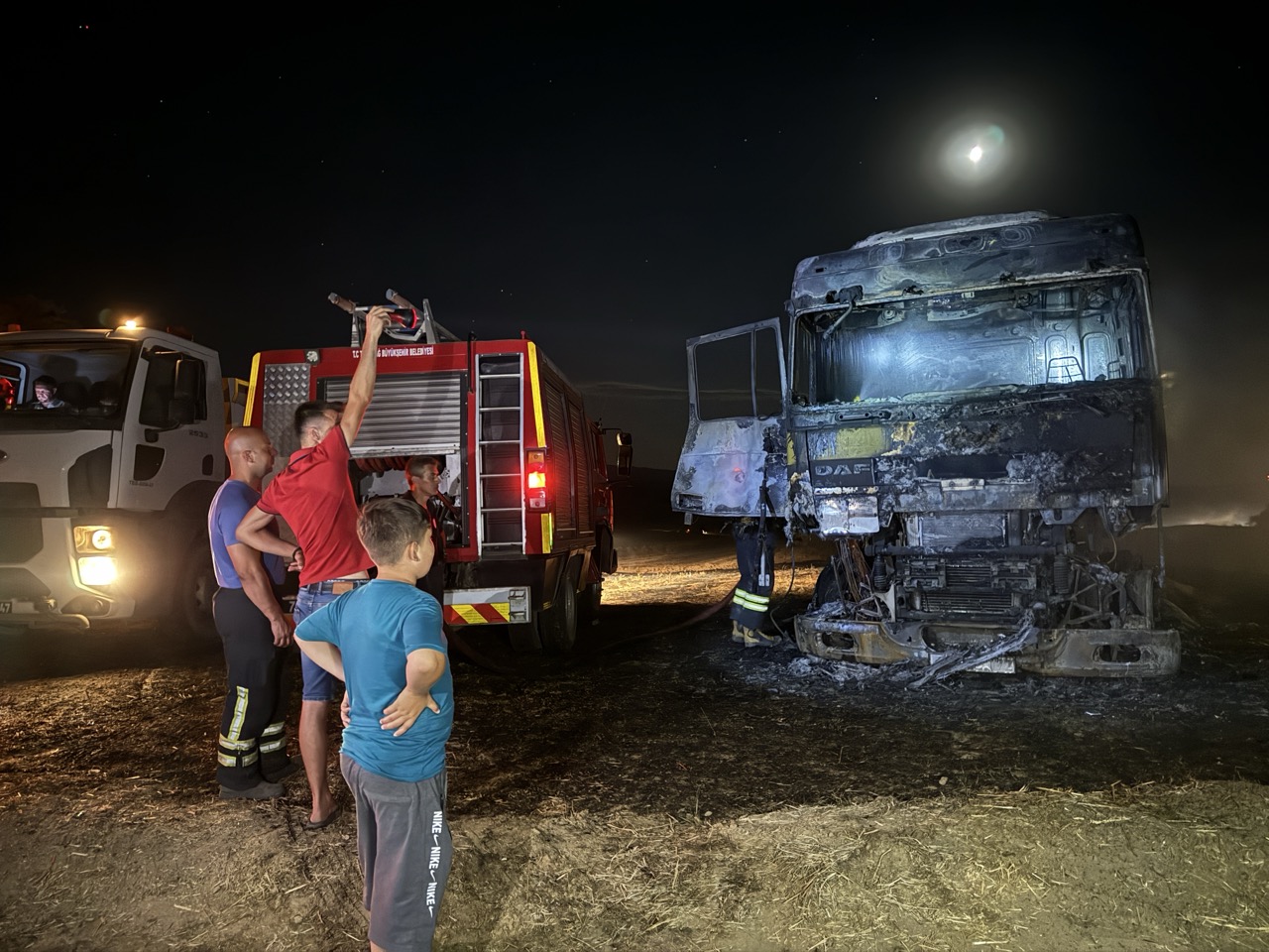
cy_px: 476
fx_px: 880
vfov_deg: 56.8
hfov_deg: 71.6
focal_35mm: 24
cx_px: 634
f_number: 1.78
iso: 5000
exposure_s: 1/9
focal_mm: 6.76
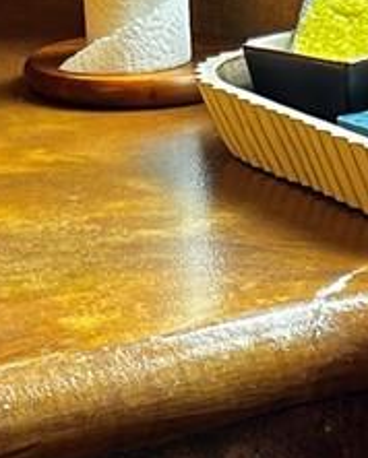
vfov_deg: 10.2
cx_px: 504
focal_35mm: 183
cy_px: 664
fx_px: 2488
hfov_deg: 8.3
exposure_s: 1/60
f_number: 1.5
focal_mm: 5.7
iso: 100
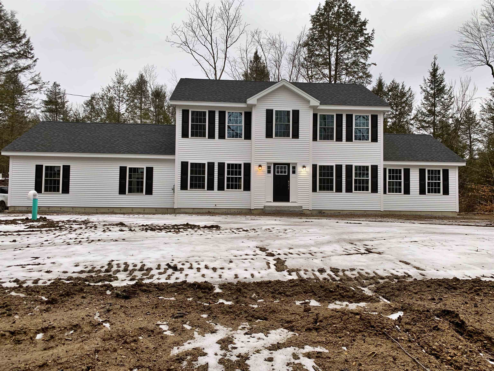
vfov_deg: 53.1
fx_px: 371
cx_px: 247
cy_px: 186
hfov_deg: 67.3
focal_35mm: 26
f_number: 1.8
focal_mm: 4.25
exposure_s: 1/122
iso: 25
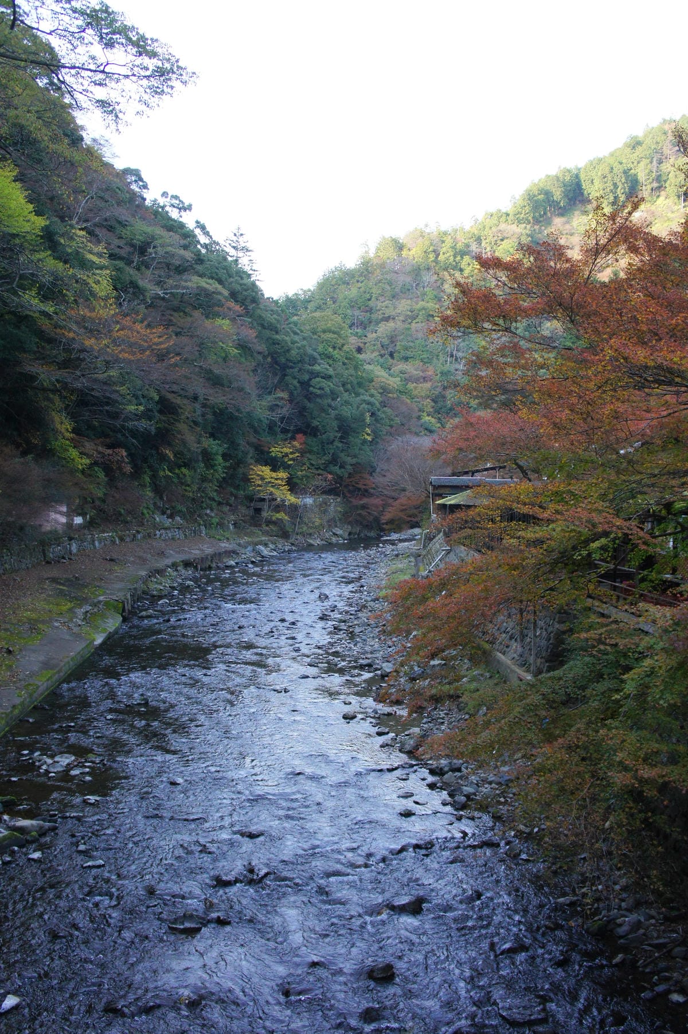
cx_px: 344
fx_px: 947
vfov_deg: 57.2
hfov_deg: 39.9
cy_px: 517
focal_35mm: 33
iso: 800
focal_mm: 22
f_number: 4
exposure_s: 1/400
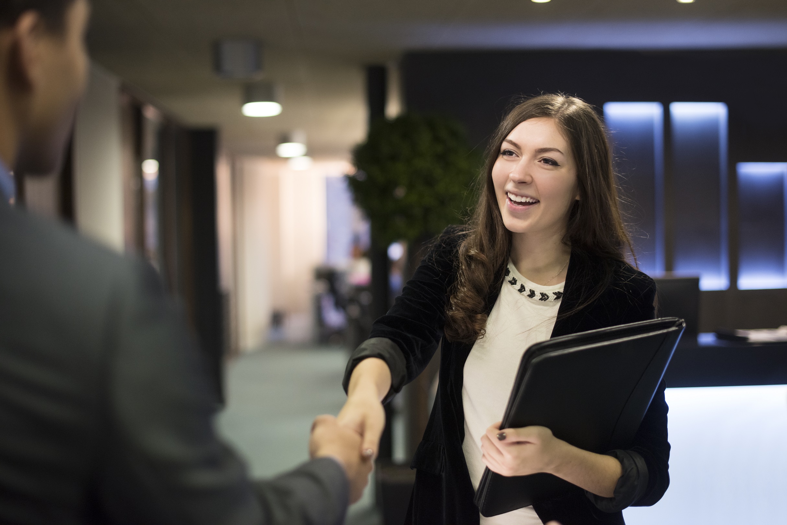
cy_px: 262
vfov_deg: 27.0
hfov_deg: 39.6
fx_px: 1093
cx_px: 394
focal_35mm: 50
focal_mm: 50
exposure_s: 1/250
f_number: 2.2
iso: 1250
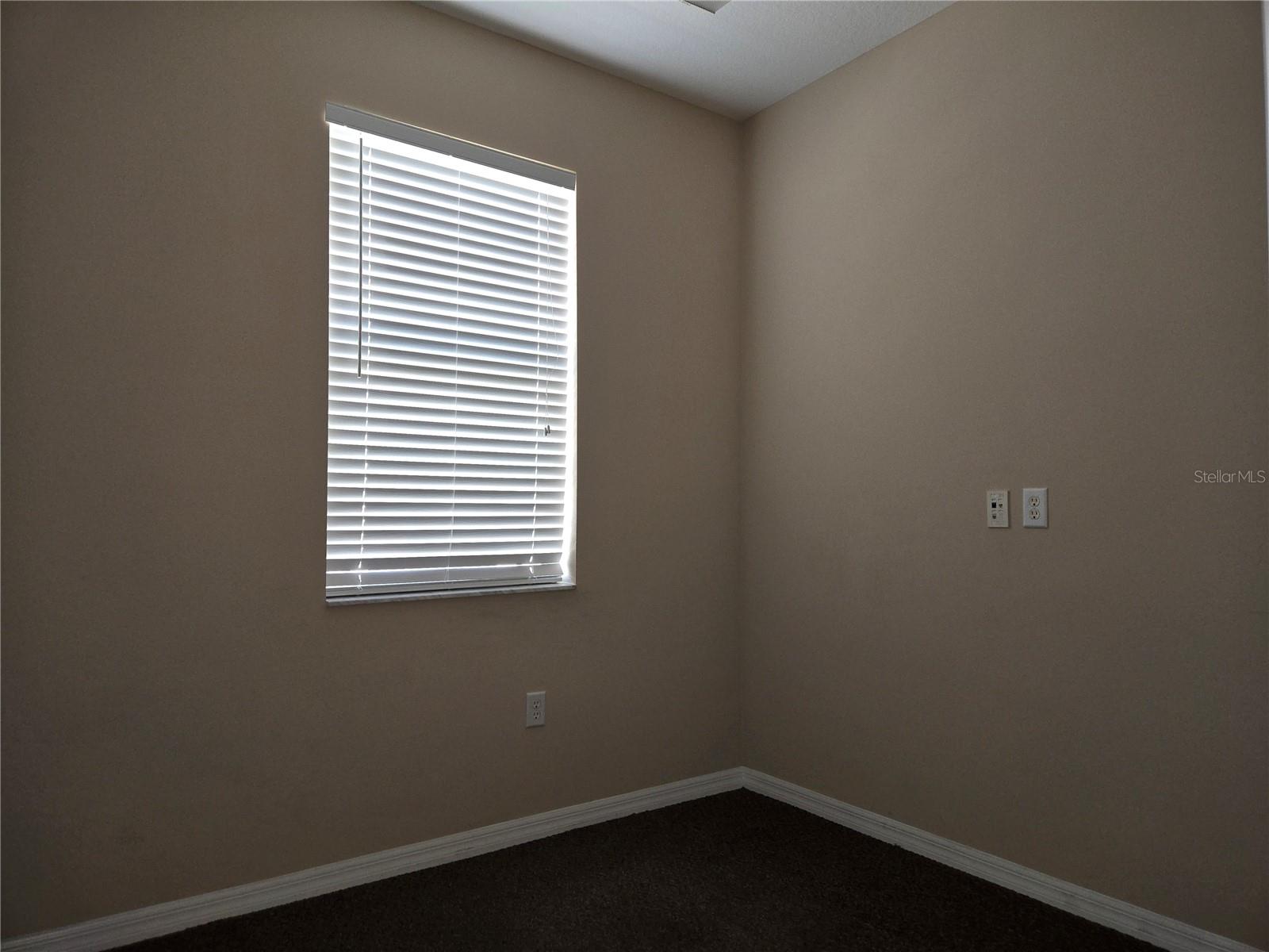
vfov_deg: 58.9
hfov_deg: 73.9
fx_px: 843
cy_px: 476
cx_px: 634
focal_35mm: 23
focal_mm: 5.4
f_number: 1.8
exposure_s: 1/40
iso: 125
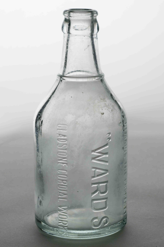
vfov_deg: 22.6
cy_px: 124
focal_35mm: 90
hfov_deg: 15.2
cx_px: 82
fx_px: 617
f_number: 18
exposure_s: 1/20
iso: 200
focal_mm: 60
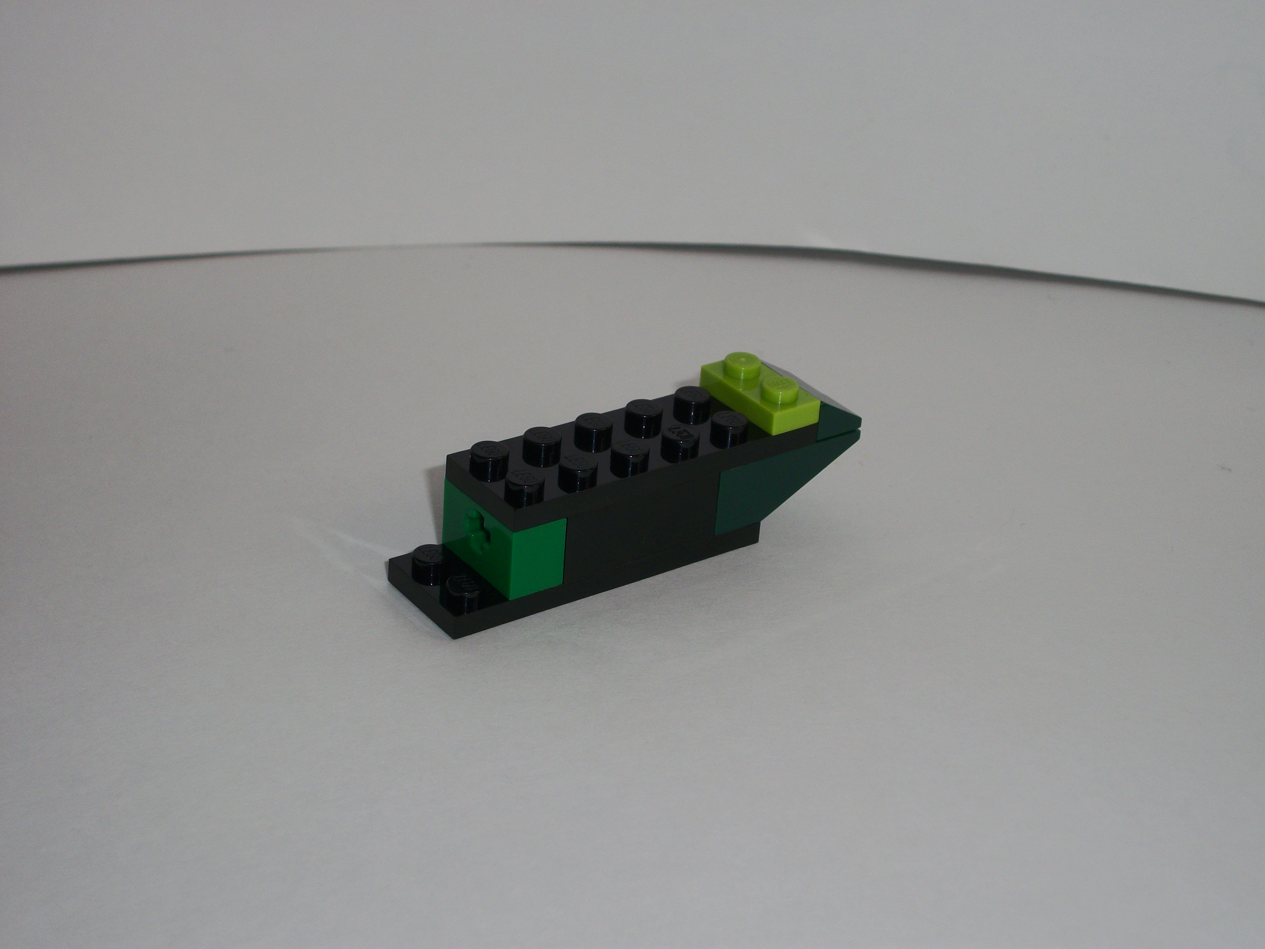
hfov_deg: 28.6
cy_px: 474
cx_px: 632
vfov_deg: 21.6
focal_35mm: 68
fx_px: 2485
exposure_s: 1/50
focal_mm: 12.1
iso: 80
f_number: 4.5
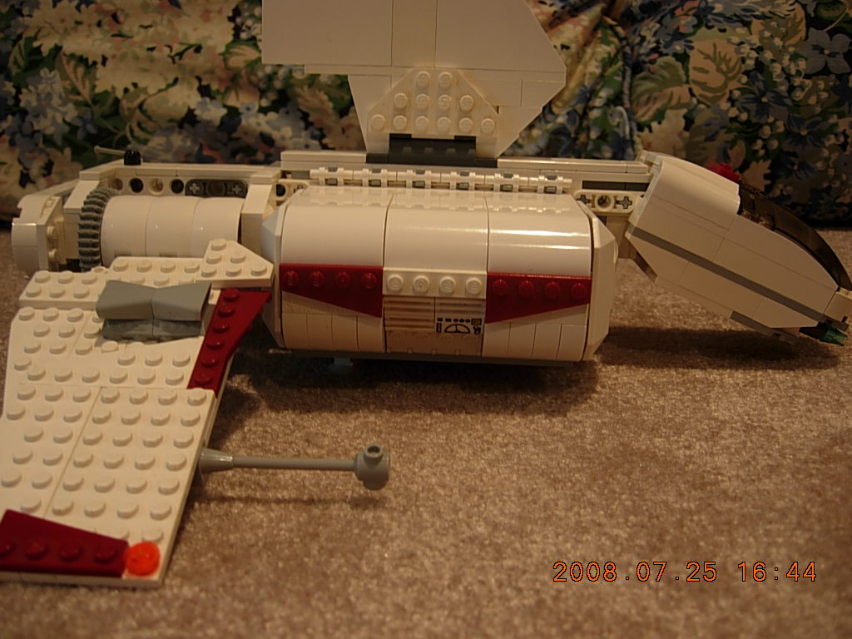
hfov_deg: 51.4
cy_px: 320
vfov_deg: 39.7
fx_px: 886
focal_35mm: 36
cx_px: 426
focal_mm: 7.5
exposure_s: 1/6.7
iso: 50
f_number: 2.7
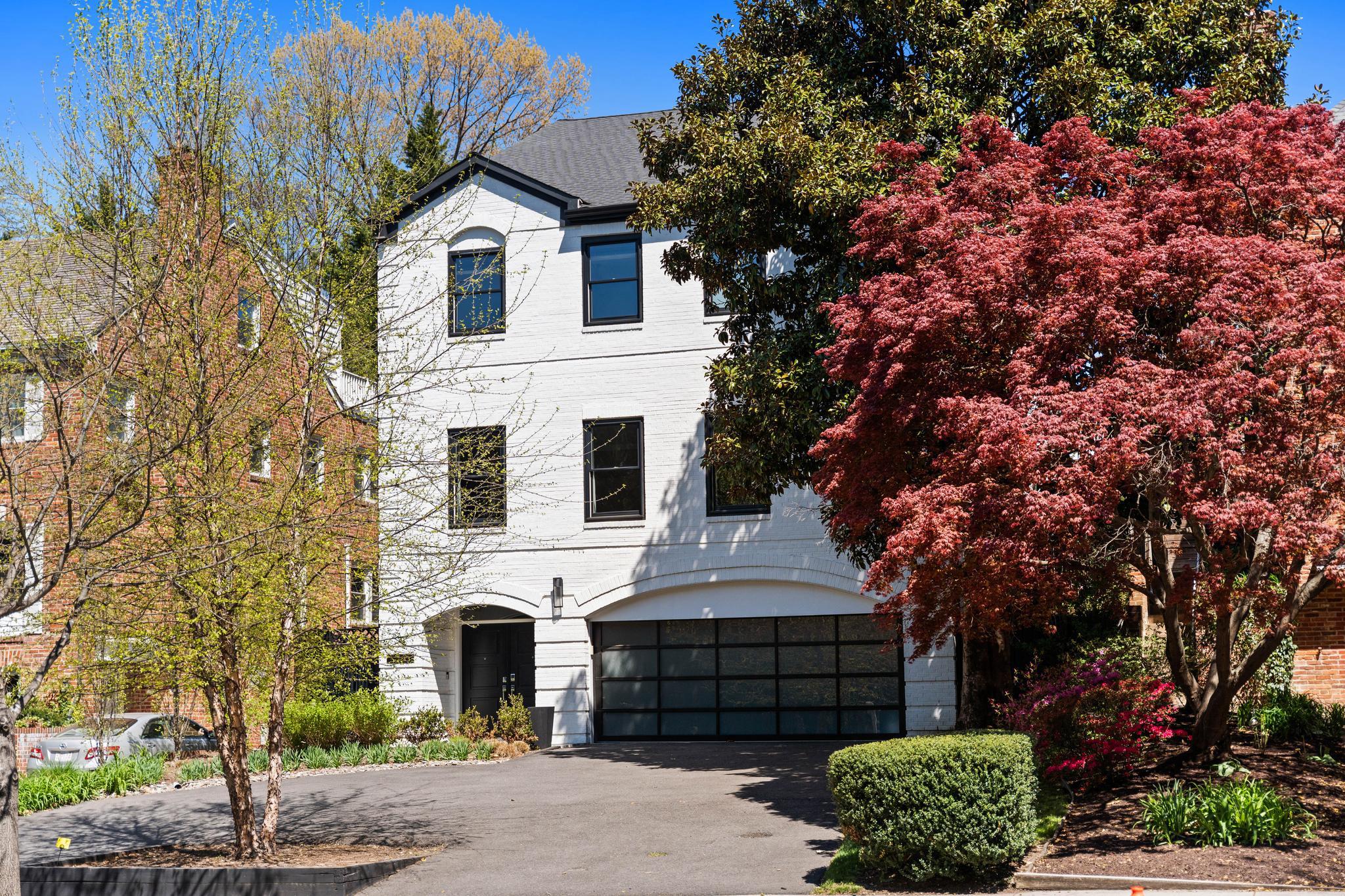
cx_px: 672
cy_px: 448
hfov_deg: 38.8
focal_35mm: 51
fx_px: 1909
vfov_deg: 26.4
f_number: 2.8
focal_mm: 51.1
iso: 200
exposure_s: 1/6400
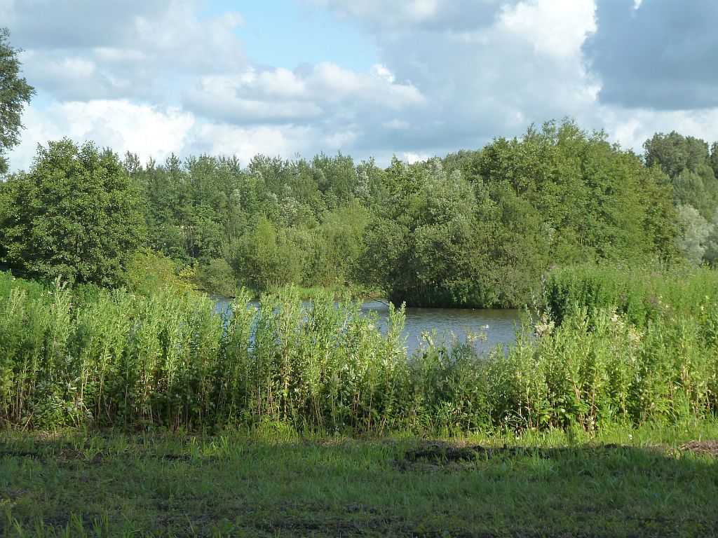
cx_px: 359
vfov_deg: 18.9
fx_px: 1618
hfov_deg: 25.0
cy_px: 269
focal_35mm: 78
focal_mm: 12.8
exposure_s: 1/400
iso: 125
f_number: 4.2
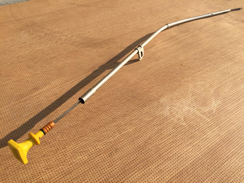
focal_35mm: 29
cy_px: 92
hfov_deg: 61.7
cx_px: 122
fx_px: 204
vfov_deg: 48.2
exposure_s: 1/1099
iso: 32
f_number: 2.2
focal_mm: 4.15
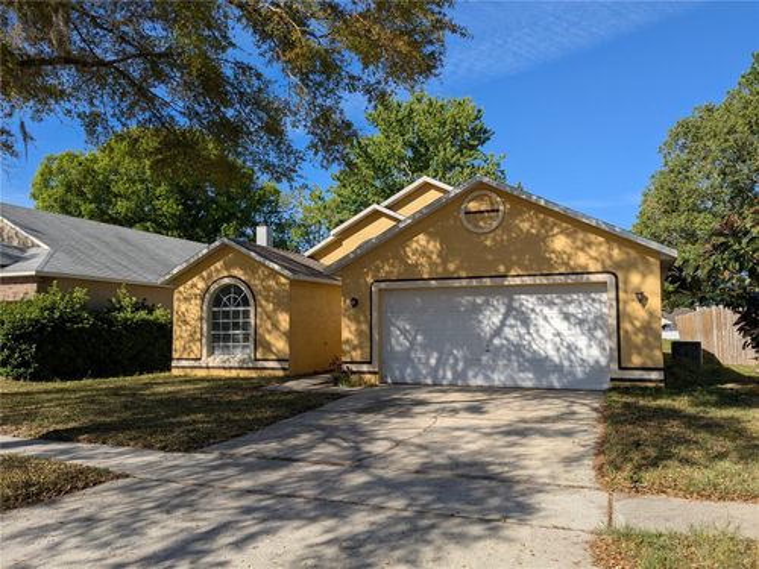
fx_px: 592
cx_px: 380
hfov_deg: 65.3
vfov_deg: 51.4
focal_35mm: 27
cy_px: 284
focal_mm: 4.38
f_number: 1.73
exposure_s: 1/5848
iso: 63
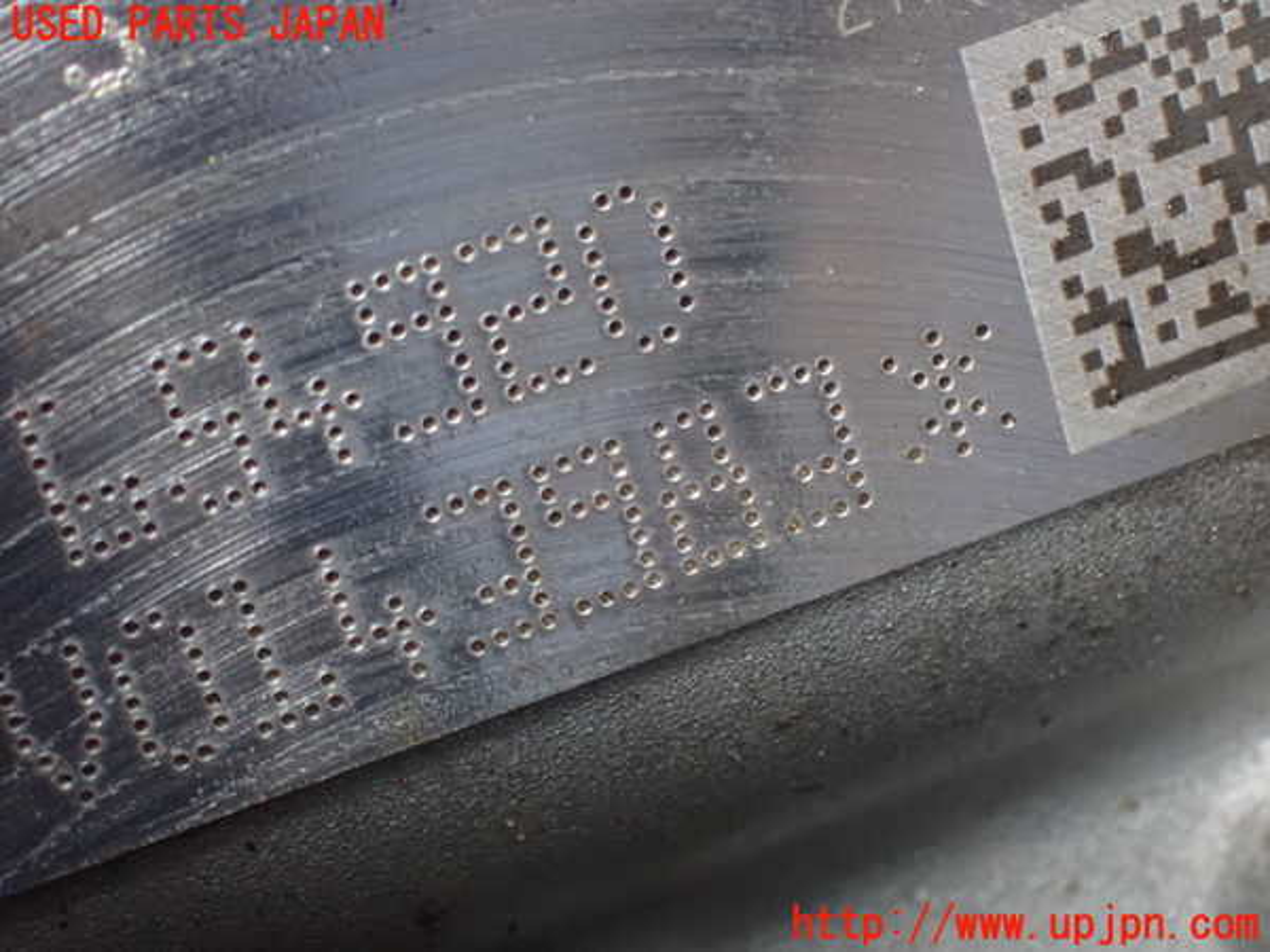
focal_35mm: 100
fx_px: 3669
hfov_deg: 19.6
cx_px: 635
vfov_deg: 14.8
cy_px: 476
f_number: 4.9
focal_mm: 18
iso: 1600
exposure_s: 1/100
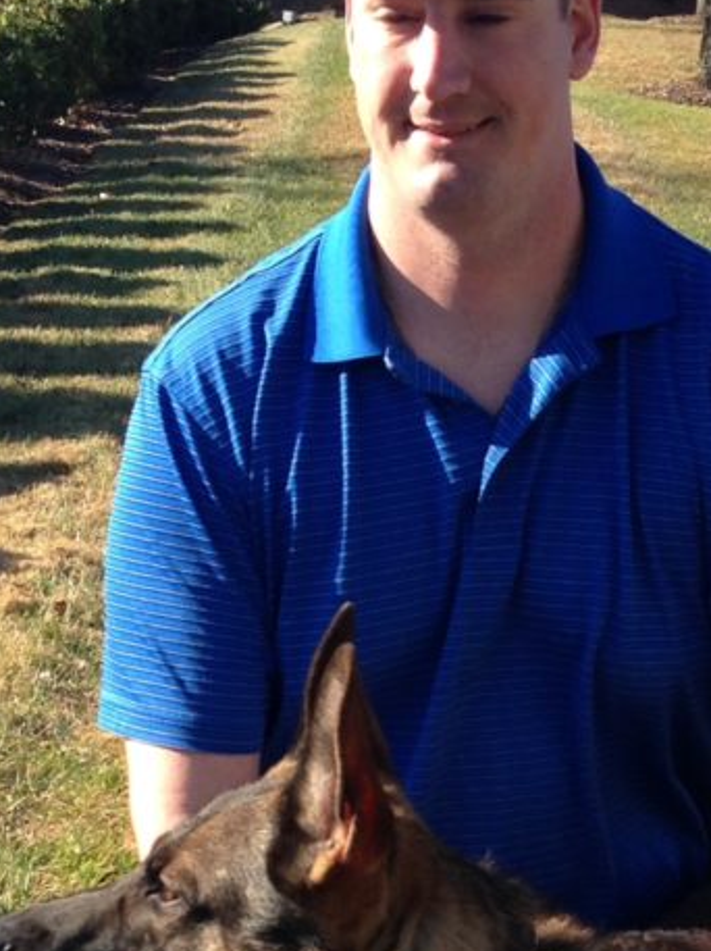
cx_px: 447
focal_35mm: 74
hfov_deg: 19.8
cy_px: 780
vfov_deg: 25.8
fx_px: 2029
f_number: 2.4
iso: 50
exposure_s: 1/645
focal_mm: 4.12
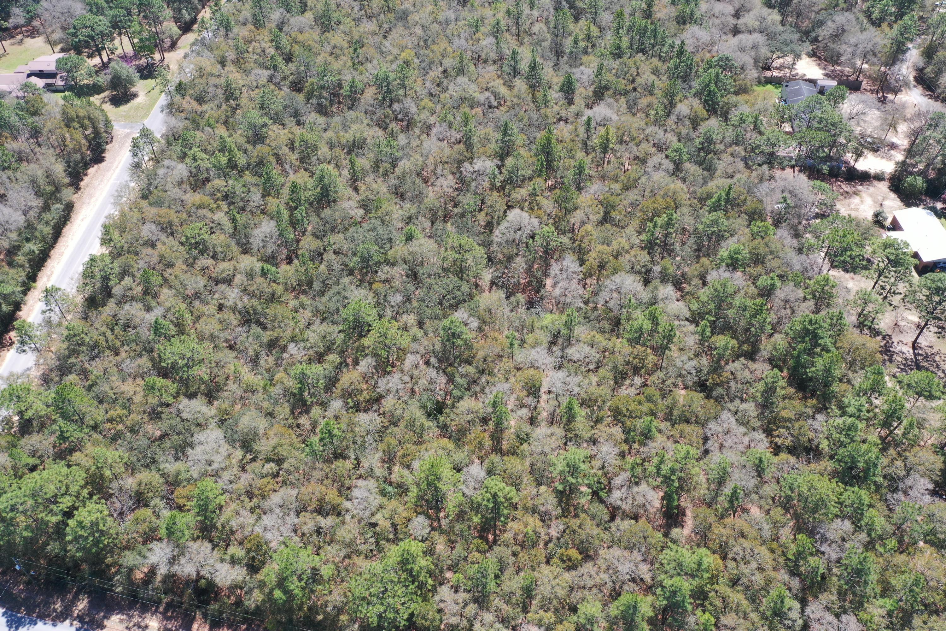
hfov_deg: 65.5
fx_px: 736
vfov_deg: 46.4
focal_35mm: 28
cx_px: 473
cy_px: 316
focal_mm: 10.26
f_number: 5
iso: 100
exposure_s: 1/200
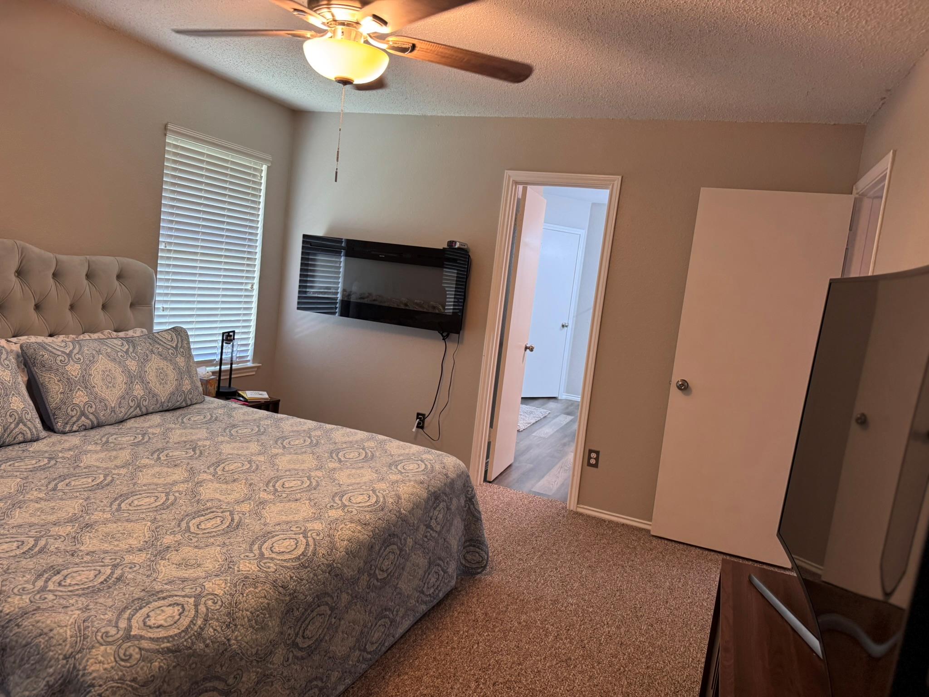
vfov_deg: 56.8
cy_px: 348
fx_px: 644
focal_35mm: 24
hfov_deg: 71.6
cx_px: 464
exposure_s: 1/60
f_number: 1.78
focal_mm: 6.76
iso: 250
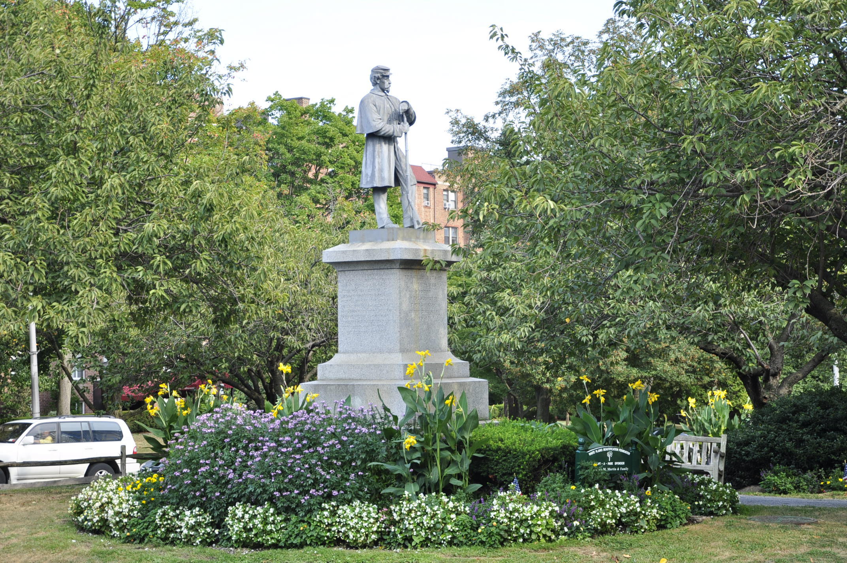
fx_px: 1762
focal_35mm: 75
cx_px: 424
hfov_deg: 27.0
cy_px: 282
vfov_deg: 18.1
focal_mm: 50
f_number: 5.6
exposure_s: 1/125
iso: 200
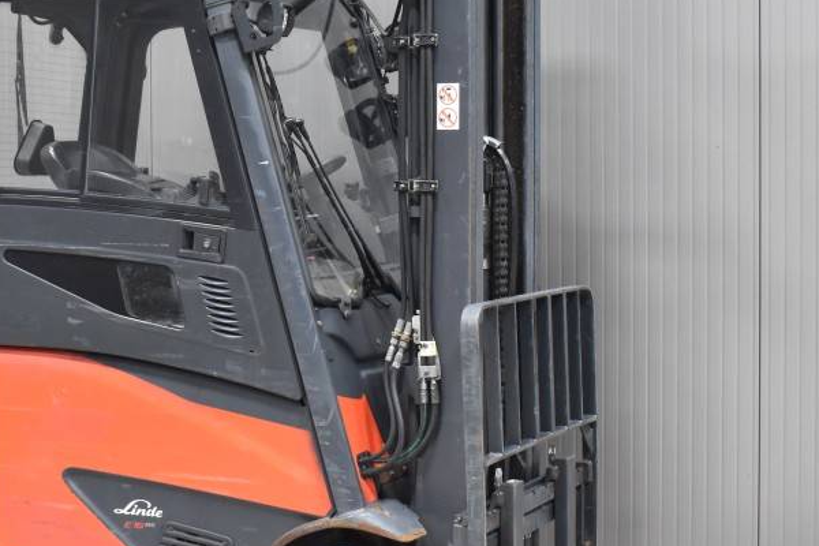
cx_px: 283
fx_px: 1706
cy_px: 233
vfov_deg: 18.2
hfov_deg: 26.9
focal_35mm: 75
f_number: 5
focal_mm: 25
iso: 1600
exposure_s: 1/25
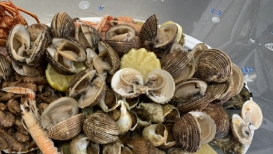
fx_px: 290
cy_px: 88
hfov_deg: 49.3
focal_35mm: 40
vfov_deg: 29.7
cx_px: 84
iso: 50
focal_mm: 4.25
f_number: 1.8
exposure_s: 1/121
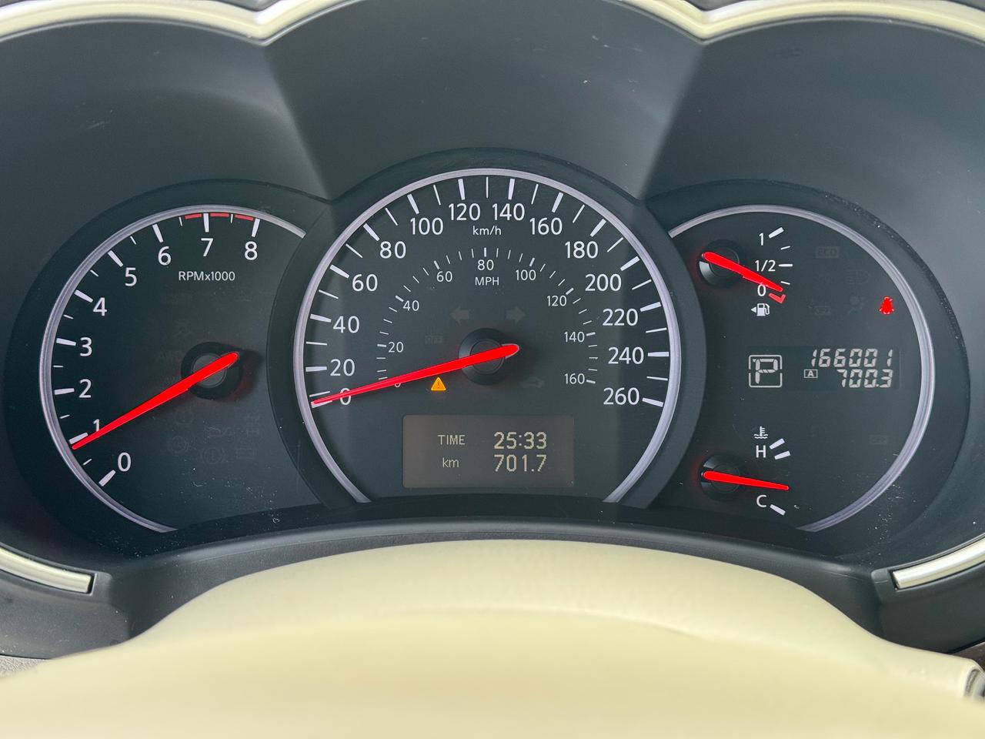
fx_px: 1366
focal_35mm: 48
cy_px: 370
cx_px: 492
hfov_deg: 39.7
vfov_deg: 30.3
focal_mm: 6.76
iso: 125
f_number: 1.78
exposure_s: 1/60
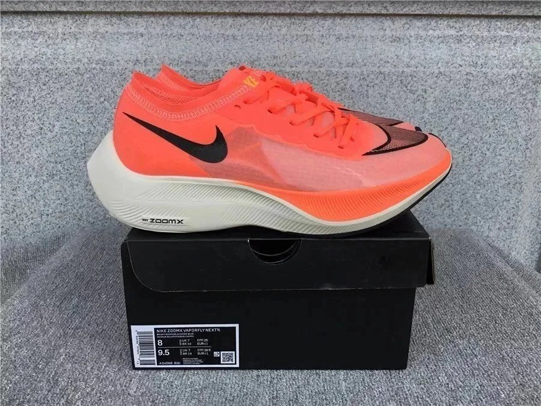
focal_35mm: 31
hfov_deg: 58.4
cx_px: 270
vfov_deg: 45.4
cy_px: 203
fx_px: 484
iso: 25
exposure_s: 1/382
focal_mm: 3.3
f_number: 2.4
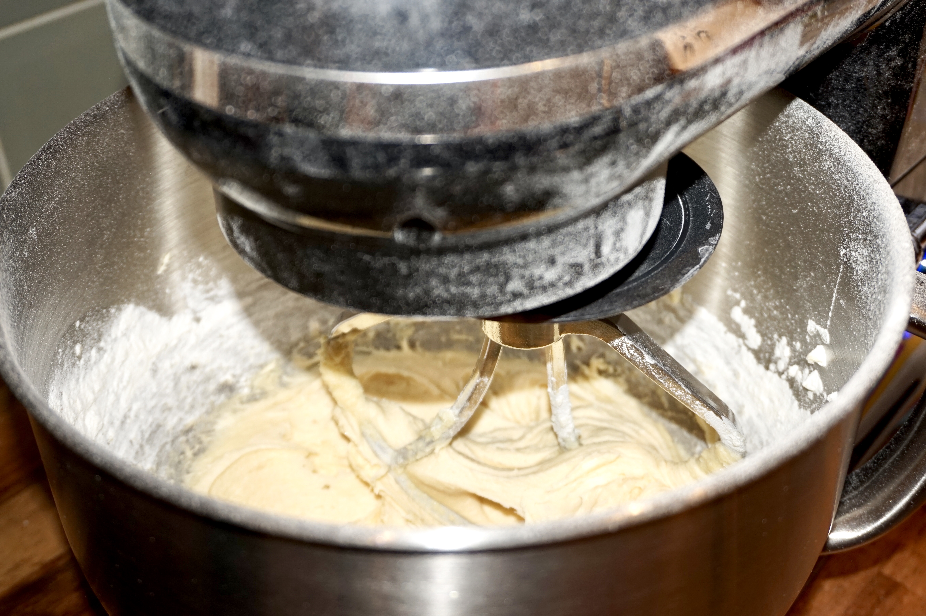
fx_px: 1157
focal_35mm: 45
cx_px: 463
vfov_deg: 29.8
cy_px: 308
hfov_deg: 43.6
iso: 400
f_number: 5
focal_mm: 30
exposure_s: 1/60
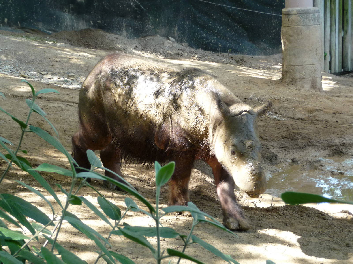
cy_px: 132
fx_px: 1142
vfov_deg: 13.2
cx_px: 176
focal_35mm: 112
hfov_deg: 17.6
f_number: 4.7
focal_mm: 19.1
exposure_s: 1/50
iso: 160
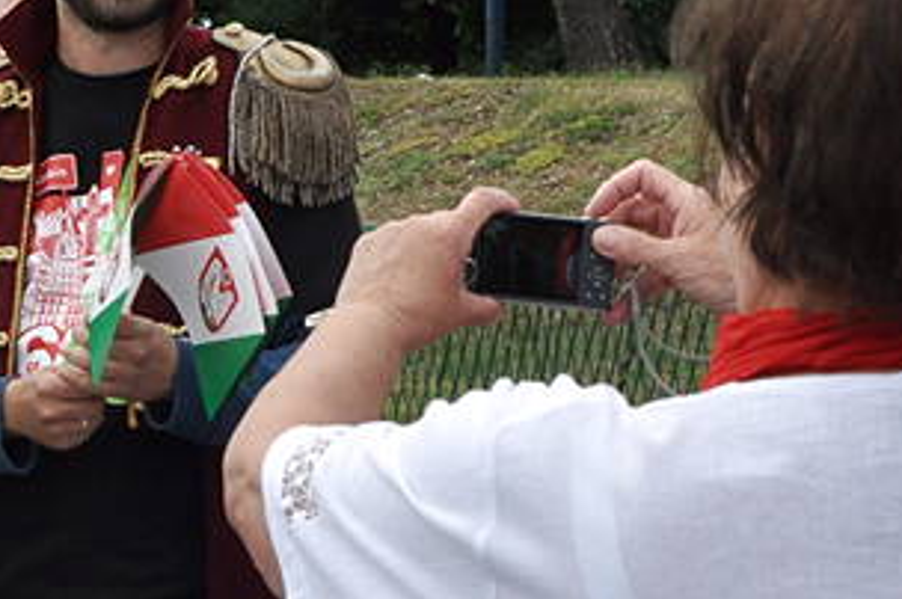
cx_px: -24
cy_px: 523
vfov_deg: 10.2
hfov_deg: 15.0
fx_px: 3354
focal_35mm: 134
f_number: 13
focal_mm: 32
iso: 1250
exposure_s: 1/640
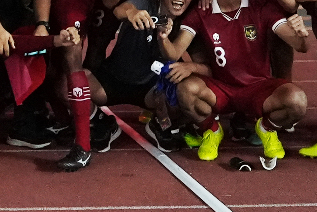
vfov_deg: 10.5
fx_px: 1049
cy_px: -233
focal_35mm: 119
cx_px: -74
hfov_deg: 16.4
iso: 12800
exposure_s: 1/640
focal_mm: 24
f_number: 2.8
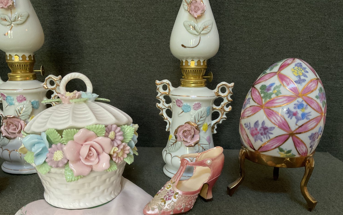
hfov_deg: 61.2
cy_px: 128
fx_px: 290
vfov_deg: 40.4
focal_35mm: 31
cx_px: 171
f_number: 1.8
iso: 200
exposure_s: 1/60
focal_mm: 3
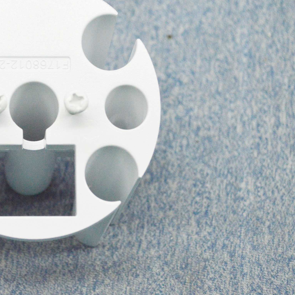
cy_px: 115
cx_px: 35
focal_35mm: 85
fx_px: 820
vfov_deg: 20.4
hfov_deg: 20.0
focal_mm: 34
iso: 1600
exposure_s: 1/1250
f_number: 5
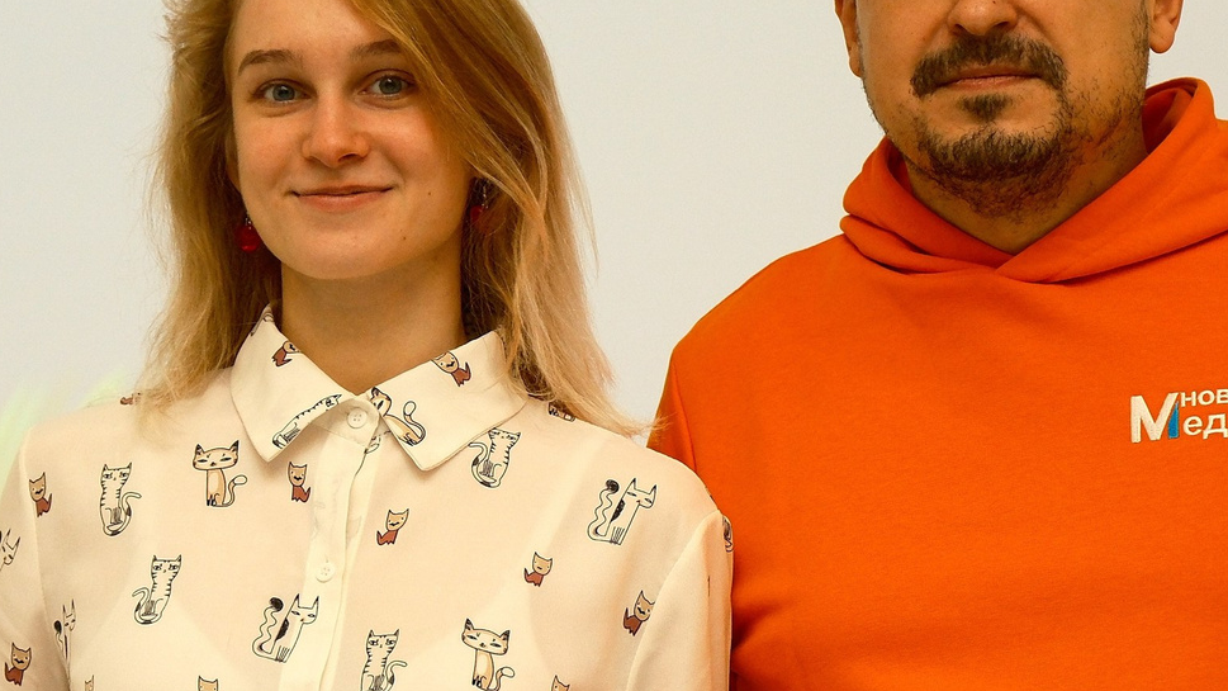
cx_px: 560
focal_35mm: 310
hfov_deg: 7.0
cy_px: 600
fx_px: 10094
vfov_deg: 3.9
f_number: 2.8
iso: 1250
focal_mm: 74.4
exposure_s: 1/160
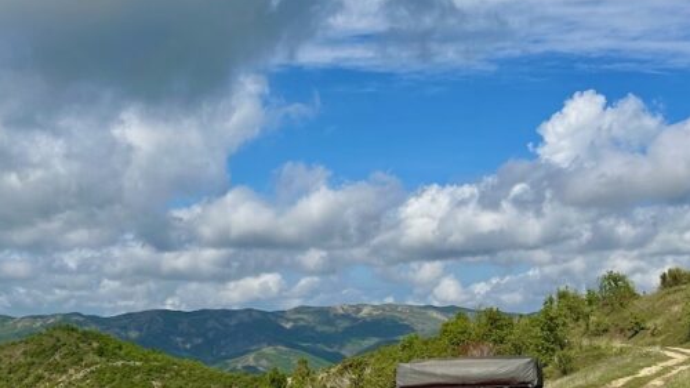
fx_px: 1061
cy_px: 323
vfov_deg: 20.4
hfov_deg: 36.0
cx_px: 342
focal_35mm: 58
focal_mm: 5.7
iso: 50
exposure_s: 1/6579
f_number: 1.5
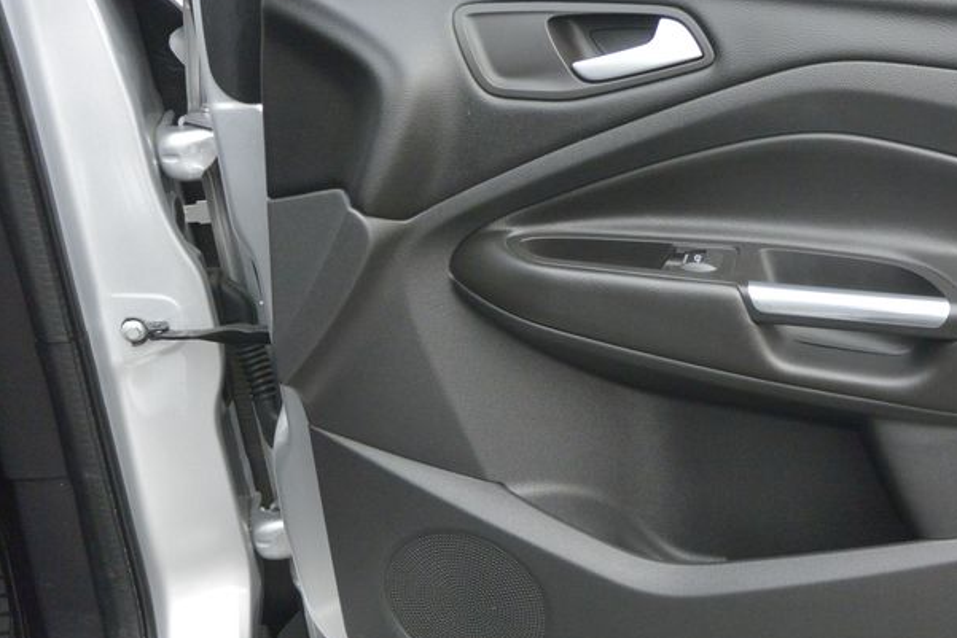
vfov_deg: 29.3
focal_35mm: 46
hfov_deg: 40.7
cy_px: 314
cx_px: 787
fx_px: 1223
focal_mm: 10
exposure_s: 1/125
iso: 360
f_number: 3.5
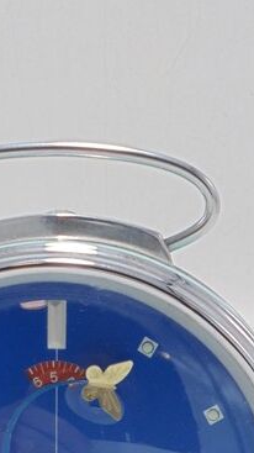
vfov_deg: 18.0
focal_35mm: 115
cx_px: 70
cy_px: 495
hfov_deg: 10.5
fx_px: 1379
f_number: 4.5
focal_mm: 7.8
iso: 100
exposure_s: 1/40
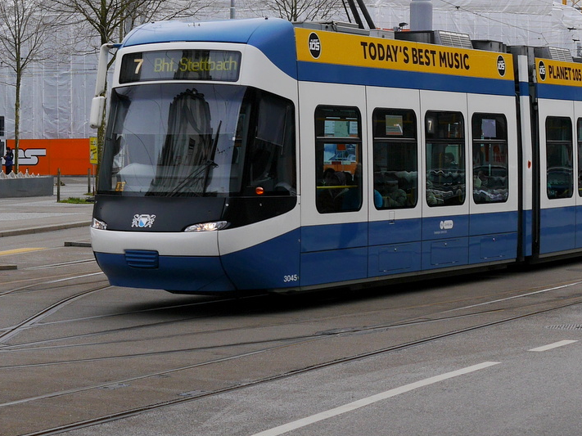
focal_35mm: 65
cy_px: 103
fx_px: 1093
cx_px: 412
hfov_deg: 29.5
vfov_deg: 22.4
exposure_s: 1/200
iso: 160
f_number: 6.3
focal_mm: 21
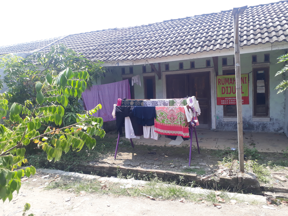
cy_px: 108
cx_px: 144
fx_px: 225
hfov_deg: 65.3
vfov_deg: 51.4
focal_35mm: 27
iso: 40
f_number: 1.9
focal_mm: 3.6
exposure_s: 1/477
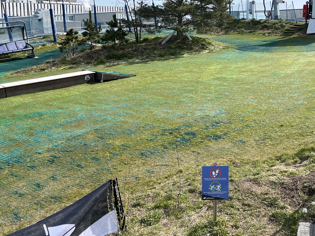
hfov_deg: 40.3
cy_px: 88
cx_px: 227
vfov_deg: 31.4
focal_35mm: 46
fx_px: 419
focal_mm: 5.1
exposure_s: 1/3311
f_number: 1.6
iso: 50
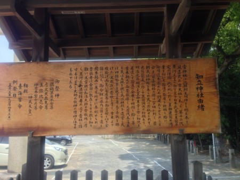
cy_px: 90
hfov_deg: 55.3
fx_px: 229
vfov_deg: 43.0
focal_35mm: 33
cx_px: 120
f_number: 2.4
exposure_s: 1/596
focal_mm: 4.12
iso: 50
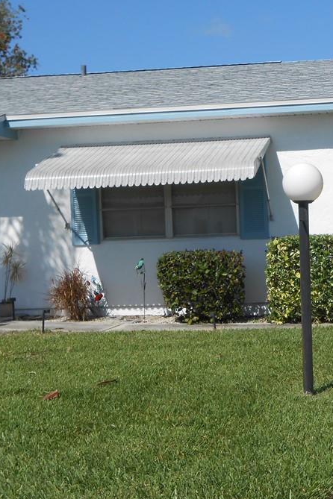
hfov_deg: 19.1
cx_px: 294
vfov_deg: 28.8
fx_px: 971
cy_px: 269
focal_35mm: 70
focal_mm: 7.8
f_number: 4.5
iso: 80
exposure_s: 1/1000
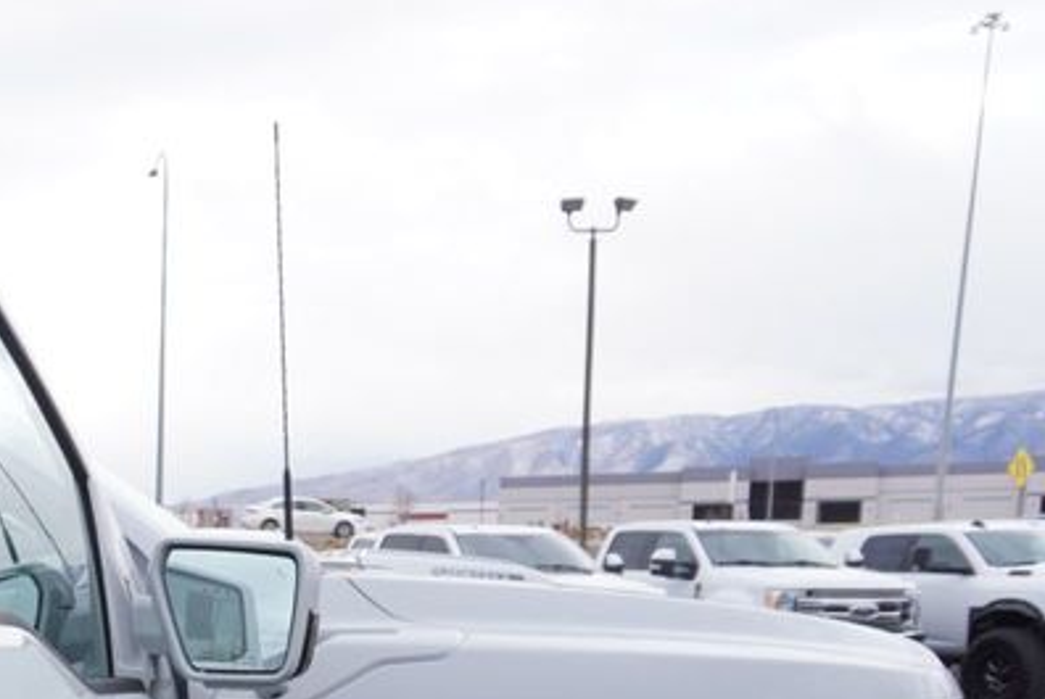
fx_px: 1802
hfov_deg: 28.1
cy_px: 892
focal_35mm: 62
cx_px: -219
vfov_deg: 20.2
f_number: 5.6
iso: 100
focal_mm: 16
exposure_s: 1/125
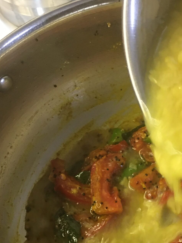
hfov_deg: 24.1
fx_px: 413
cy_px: 192
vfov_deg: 31.9
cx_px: 166
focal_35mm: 59
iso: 125
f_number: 2.2
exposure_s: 1/8
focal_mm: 4.15
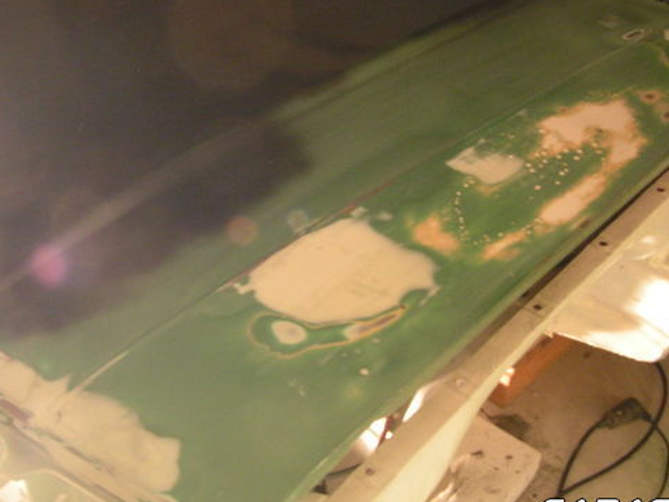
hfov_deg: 37.5
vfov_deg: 28.5
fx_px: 986
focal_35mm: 51
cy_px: 184
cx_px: 332
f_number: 2.8
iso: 200
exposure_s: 1/6
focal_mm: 5.8
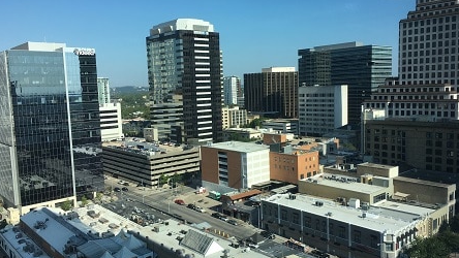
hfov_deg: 61.0
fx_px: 390
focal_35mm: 32
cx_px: 230
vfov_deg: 36.7
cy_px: 130
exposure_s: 1/725
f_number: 2.2
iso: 25
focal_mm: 4.15
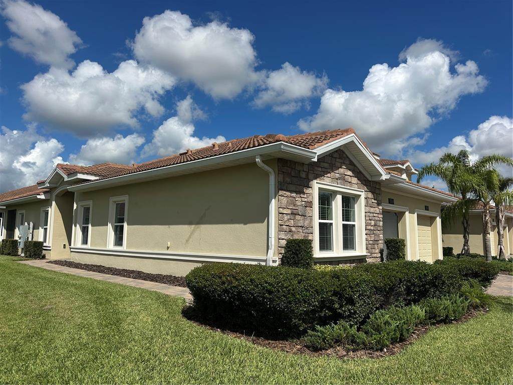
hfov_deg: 71.6
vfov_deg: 56.8
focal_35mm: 24
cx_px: 256
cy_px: 192
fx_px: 356
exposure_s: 1/7576
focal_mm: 6.86
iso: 80
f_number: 1.78
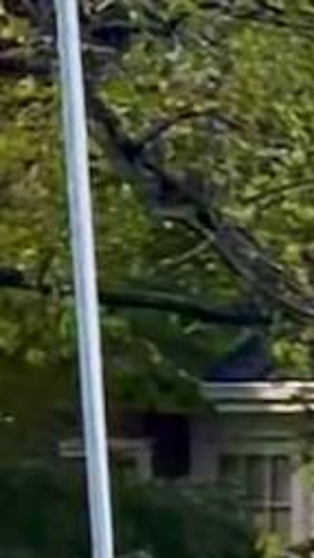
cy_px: 510
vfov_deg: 9.4
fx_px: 3373
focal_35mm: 228
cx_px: 2231
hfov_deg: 3.9
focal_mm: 5.7
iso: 50
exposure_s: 1/121
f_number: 1.5
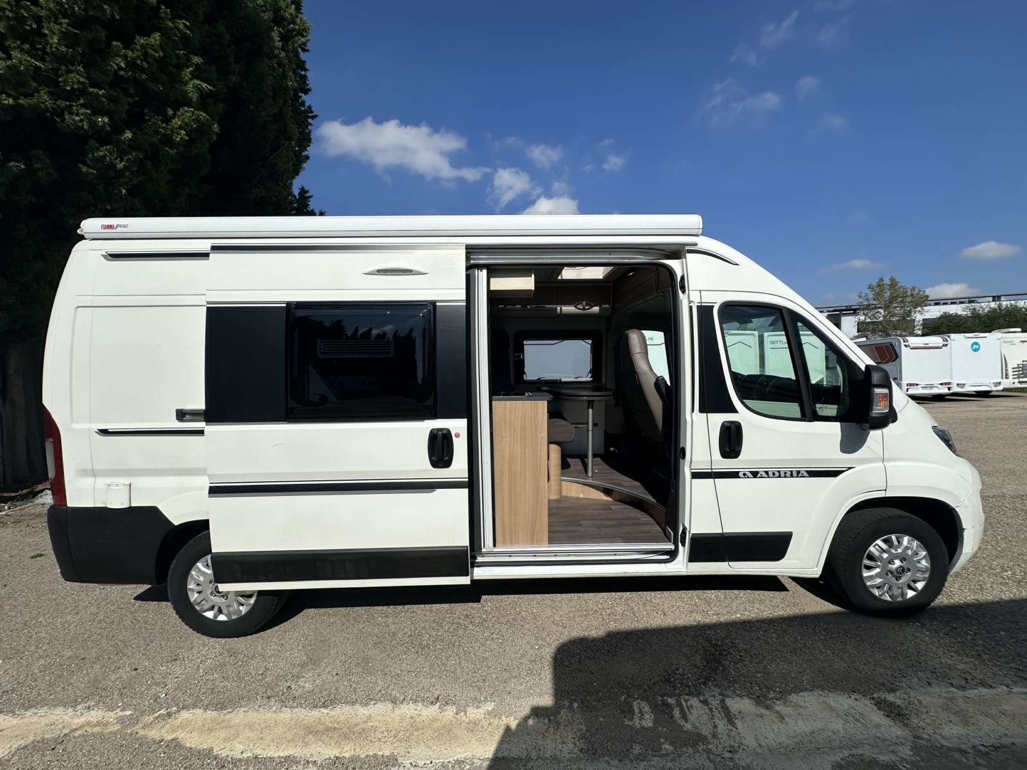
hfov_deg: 102.1
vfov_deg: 85.7
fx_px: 415
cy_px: 385
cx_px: 514
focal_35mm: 14
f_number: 2.2
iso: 50
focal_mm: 2.22
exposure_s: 1/4651
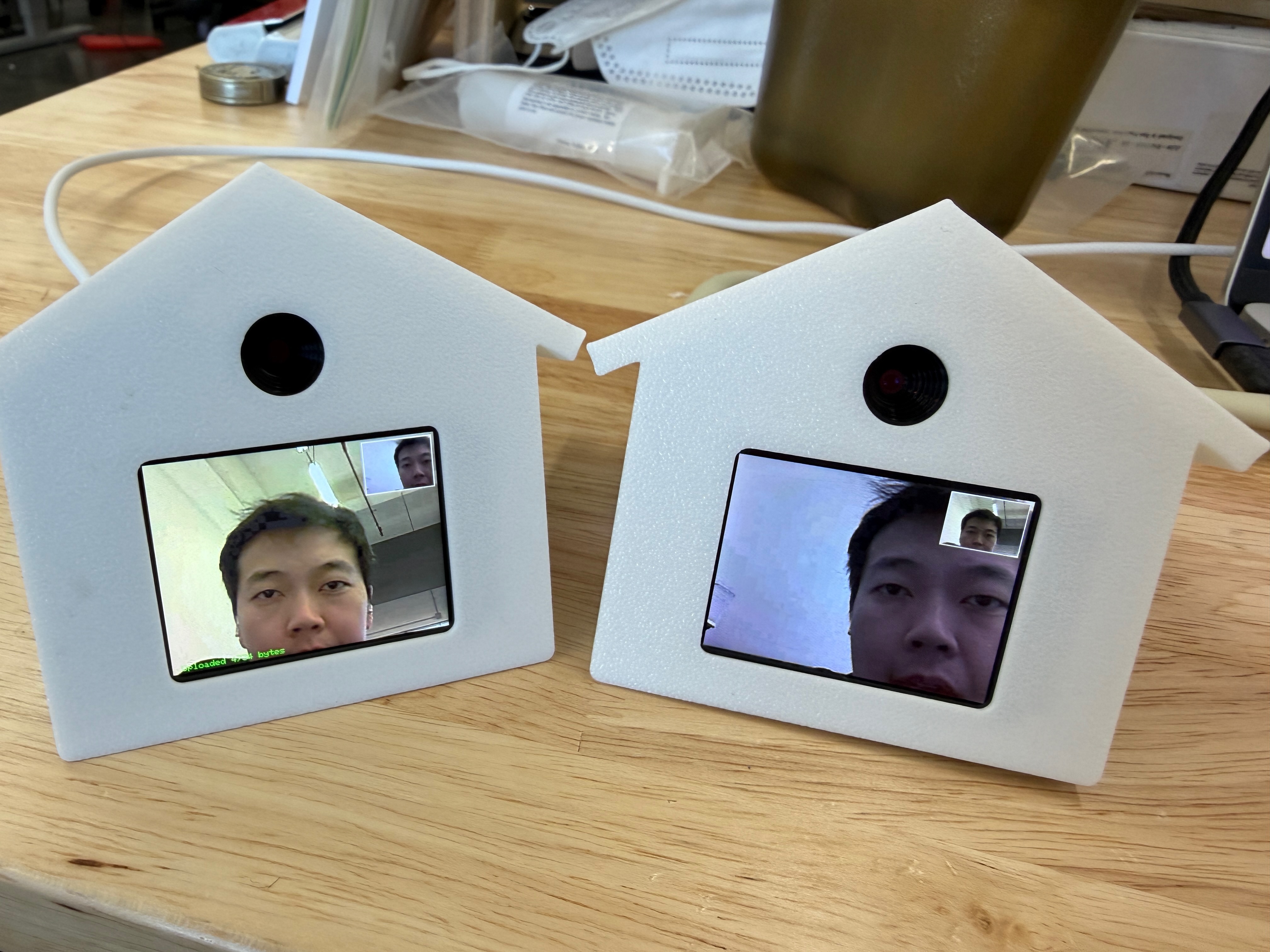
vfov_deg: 56.8
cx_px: 635
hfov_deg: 71.6
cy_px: 476
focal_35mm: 24
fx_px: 881
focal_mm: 2.22
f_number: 2.2
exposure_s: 1/120
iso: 160
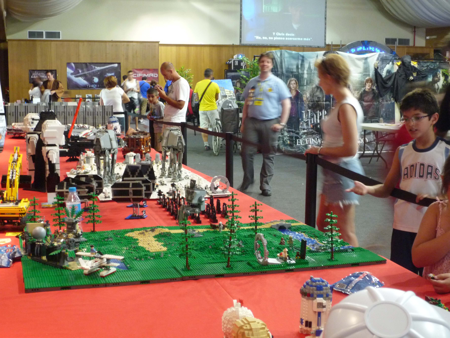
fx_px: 767
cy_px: 169
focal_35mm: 59
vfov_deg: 24.8
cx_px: 225
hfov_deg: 32.7
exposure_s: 1/4
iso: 400
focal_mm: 10.4
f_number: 4.7
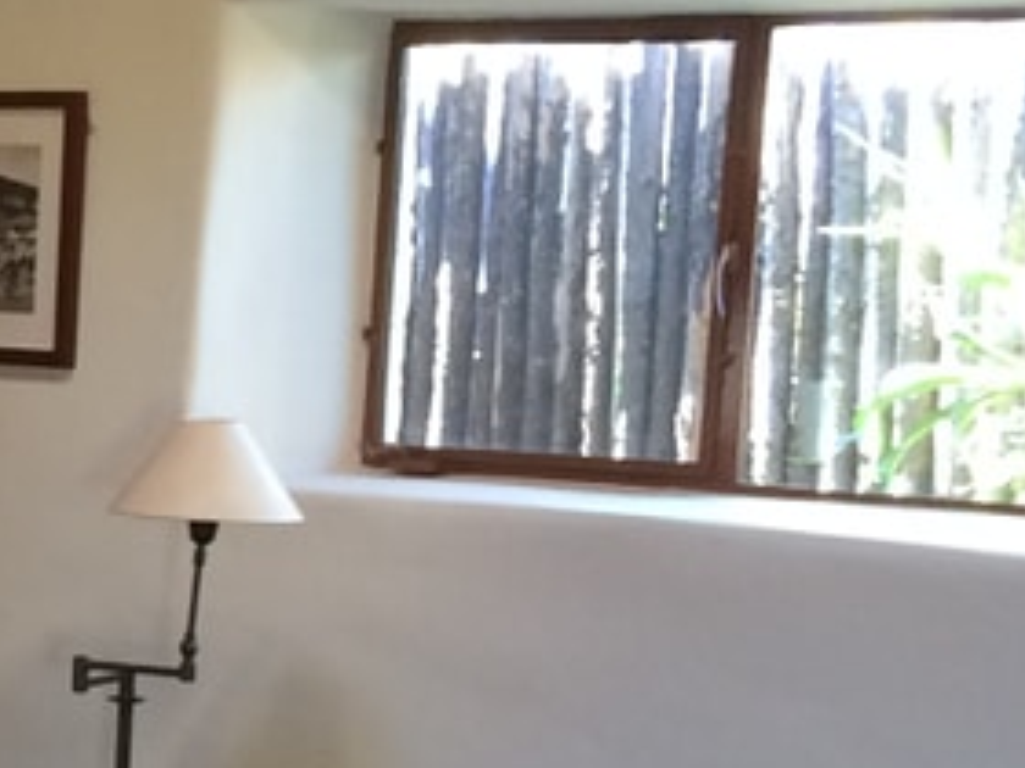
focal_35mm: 138
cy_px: 647
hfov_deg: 13.5
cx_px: -474
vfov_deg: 10.7
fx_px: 4086
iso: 100
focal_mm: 4.15
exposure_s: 1/30
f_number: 2.2
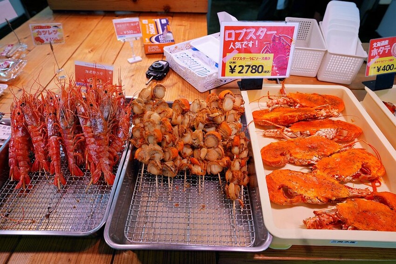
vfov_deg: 57.2
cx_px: 198
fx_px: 242
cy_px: 132
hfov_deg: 78.6
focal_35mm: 22
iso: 160
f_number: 4.5
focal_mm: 22
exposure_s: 1/80
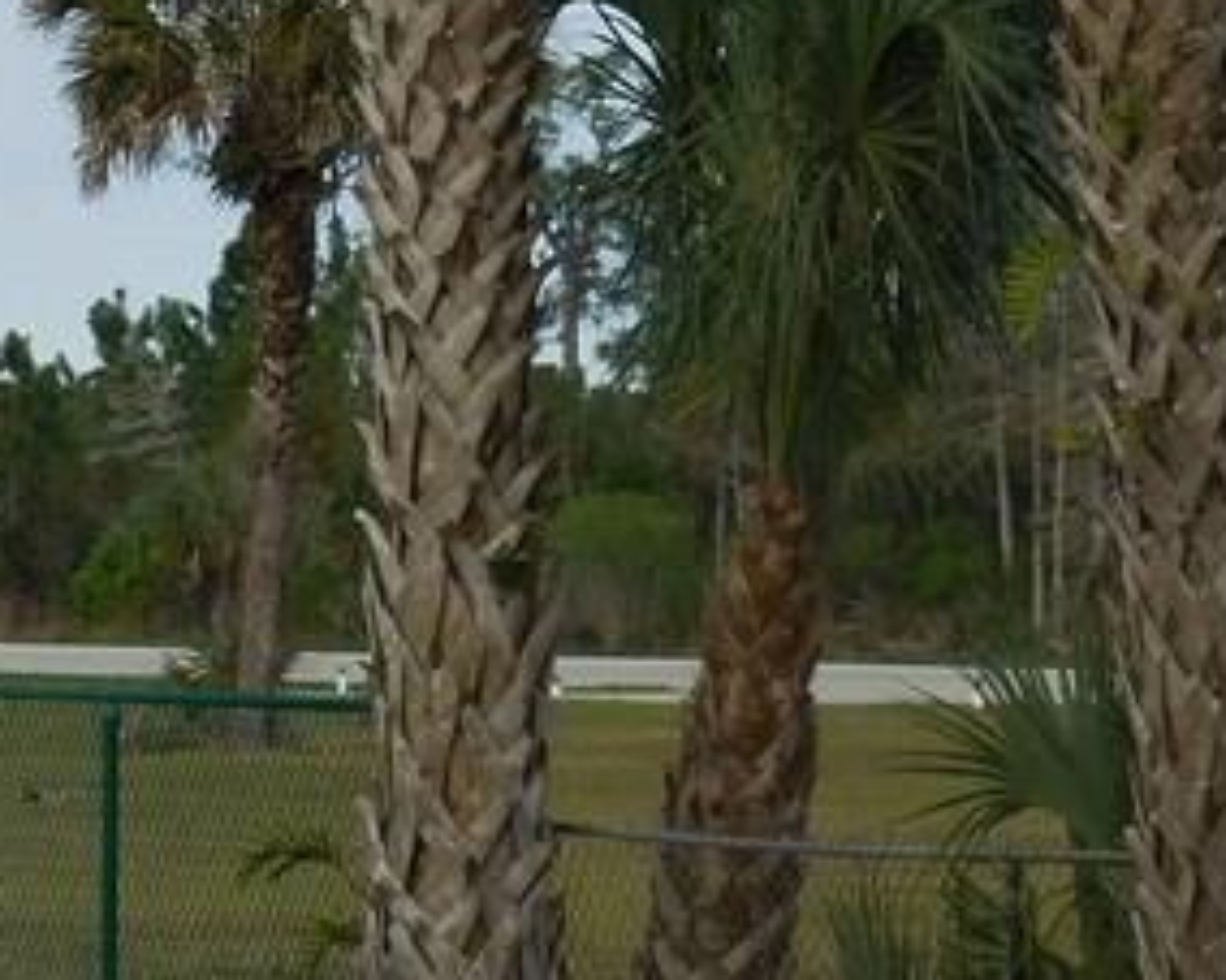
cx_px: 315
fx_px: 14436
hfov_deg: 4.9
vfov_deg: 3.9
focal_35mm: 398
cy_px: 151
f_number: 5.1
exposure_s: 1/500
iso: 125
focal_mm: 20.4
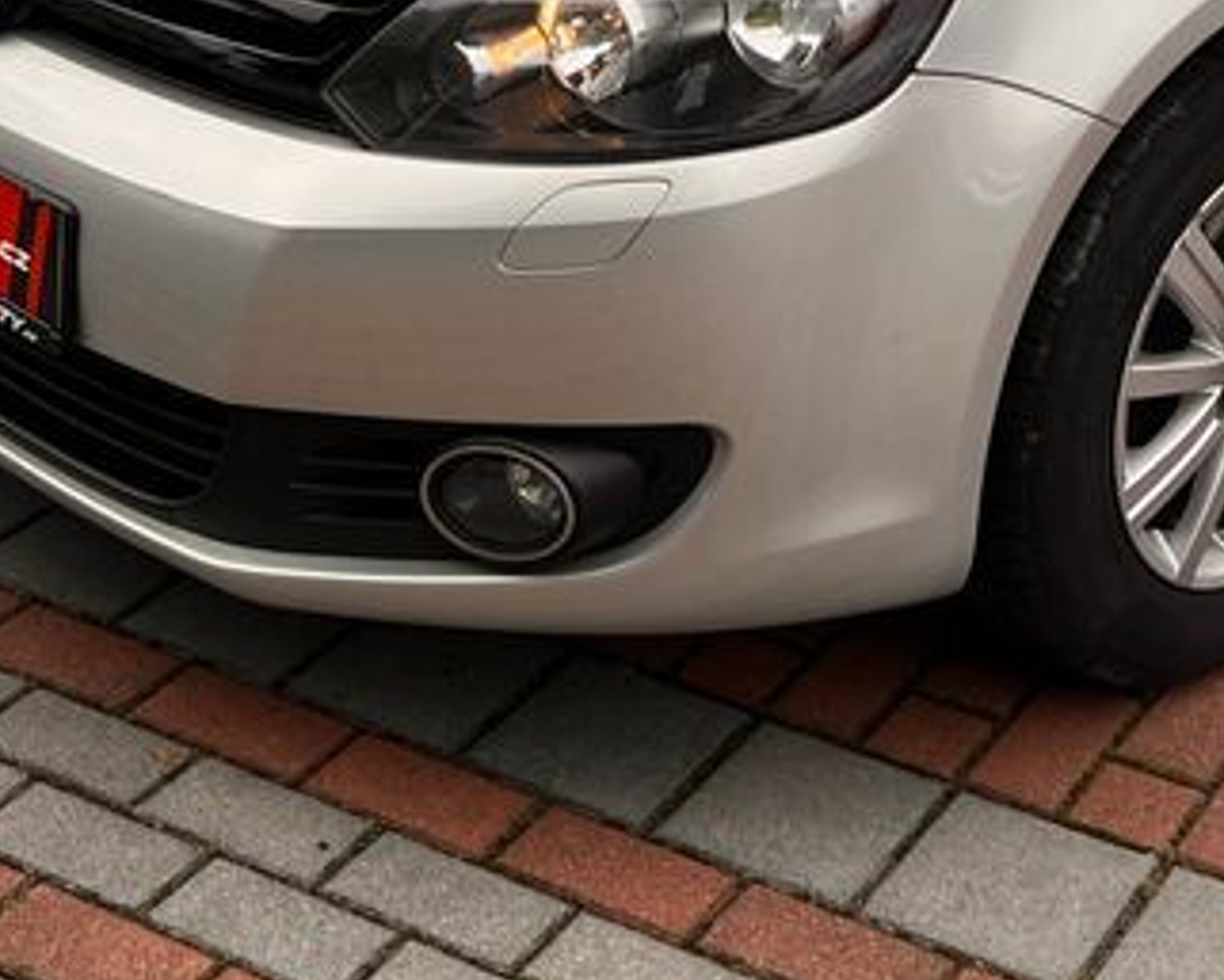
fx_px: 2935
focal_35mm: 81
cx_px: 808
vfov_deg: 17.6
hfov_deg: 23.5
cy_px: -351
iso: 50
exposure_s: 1/2353
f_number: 1.5
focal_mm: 5.7
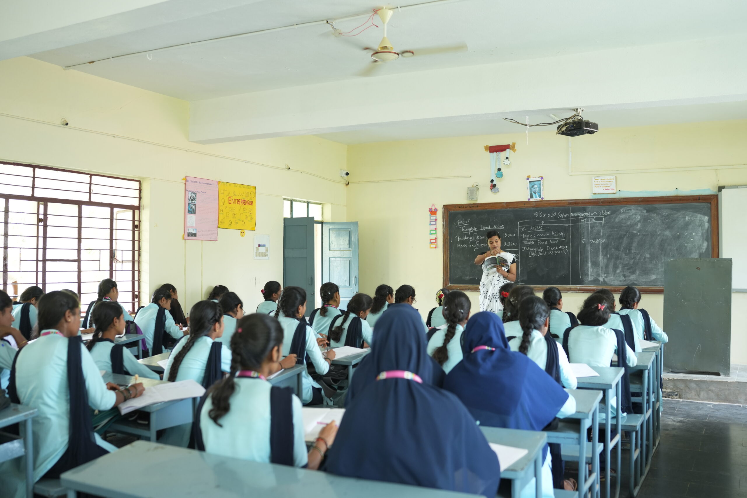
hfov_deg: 54.4
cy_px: 249
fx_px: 726
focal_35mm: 35
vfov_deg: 37.9
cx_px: 374
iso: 1000
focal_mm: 35
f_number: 2.5
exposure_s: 1/125
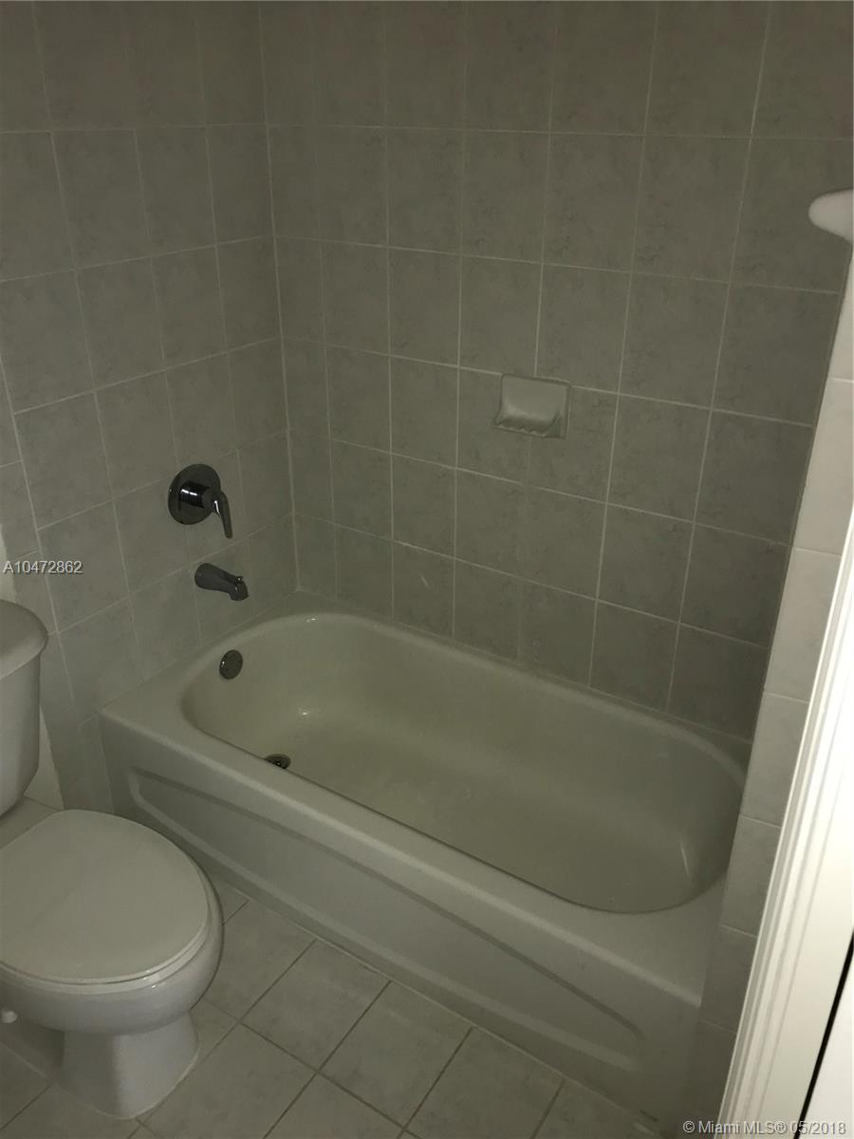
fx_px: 921
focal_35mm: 28
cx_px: 427
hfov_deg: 49.7
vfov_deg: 63.4
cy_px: 570
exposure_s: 1/30
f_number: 1.8
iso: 64
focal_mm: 3.99
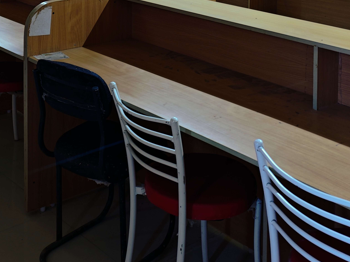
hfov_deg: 31.6
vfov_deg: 21.7
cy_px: -76
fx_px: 617
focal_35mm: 61
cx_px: 135
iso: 200
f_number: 1.6
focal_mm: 6.55
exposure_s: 1/13
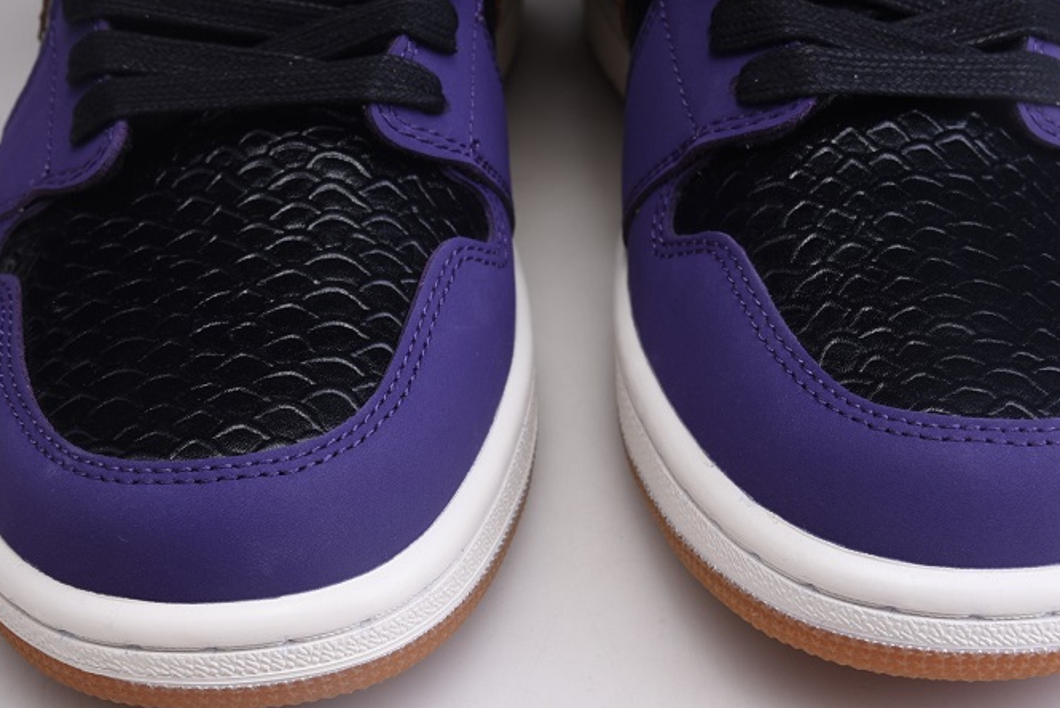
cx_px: 555
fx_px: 2445
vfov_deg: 16.5
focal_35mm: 83
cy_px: 441
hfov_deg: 24.5
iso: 100
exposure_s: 1/125
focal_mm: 46
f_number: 13
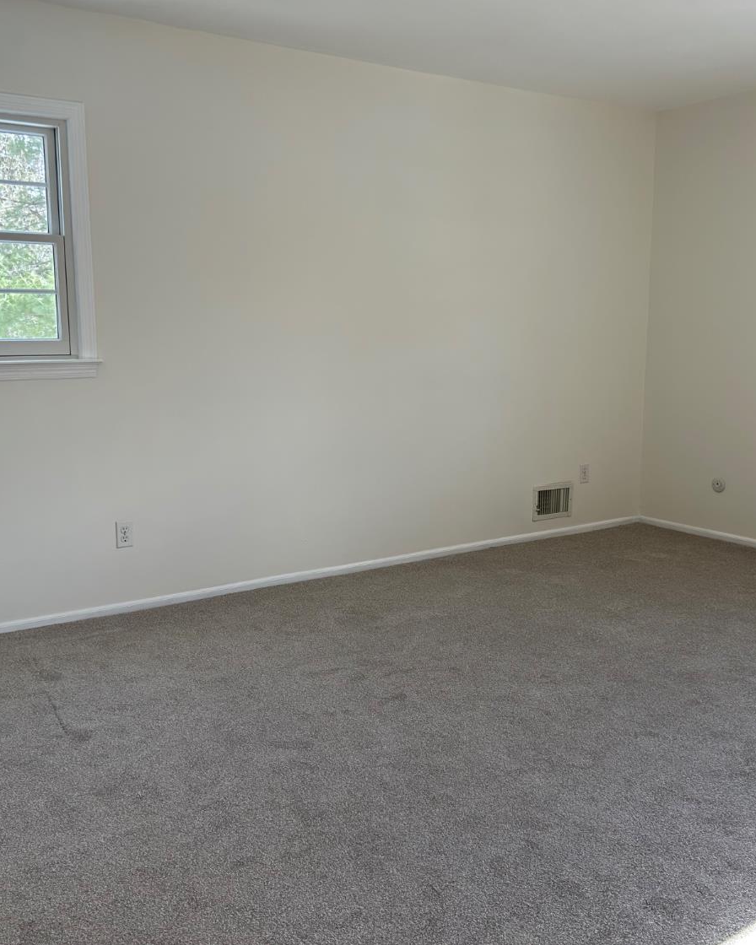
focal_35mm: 34
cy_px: 473
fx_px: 951
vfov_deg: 52.8
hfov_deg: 43.4
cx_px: 387
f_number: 1.5
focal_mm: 5.7
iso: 40
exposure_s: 1/121
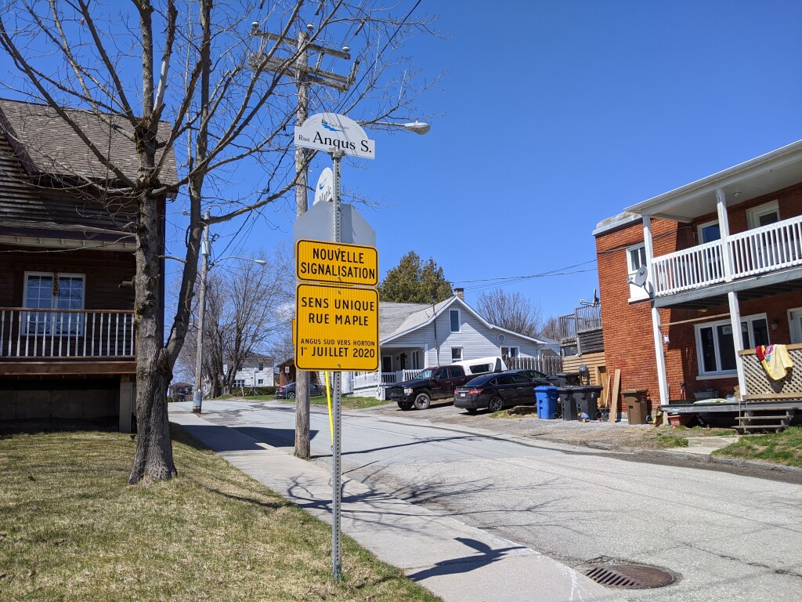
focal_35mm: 27
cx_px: 401
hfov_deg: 65.3
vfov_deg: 51.4
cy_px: 301
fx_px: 626
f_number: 1.8
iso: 54
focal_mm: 4.44
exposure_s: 1/2933
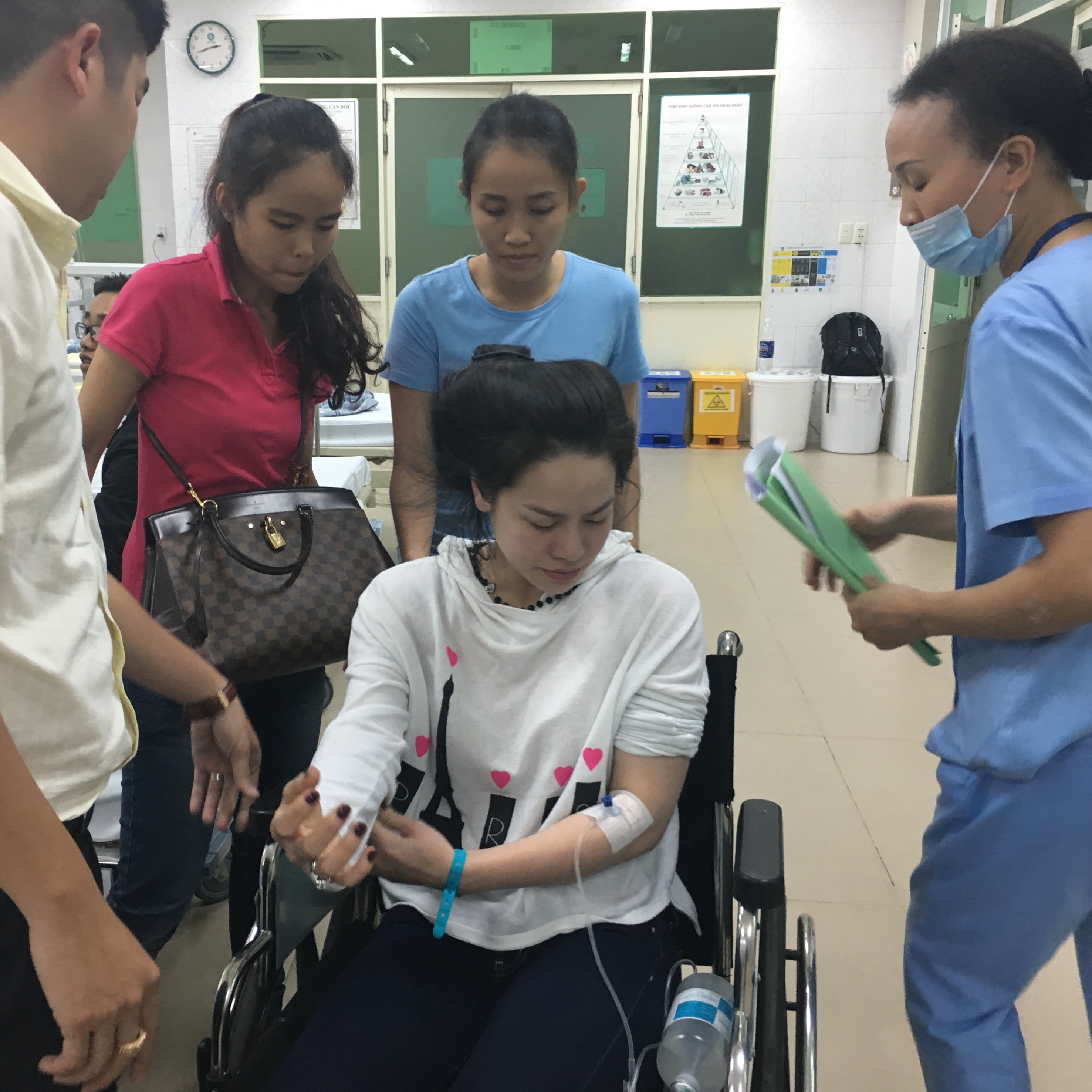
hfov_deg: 47.0
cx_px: 440
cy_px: 545
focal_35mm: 35
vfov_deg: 47.2
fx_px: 1249
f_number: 2.2
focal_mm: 4.15
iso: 125
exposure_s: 1/33
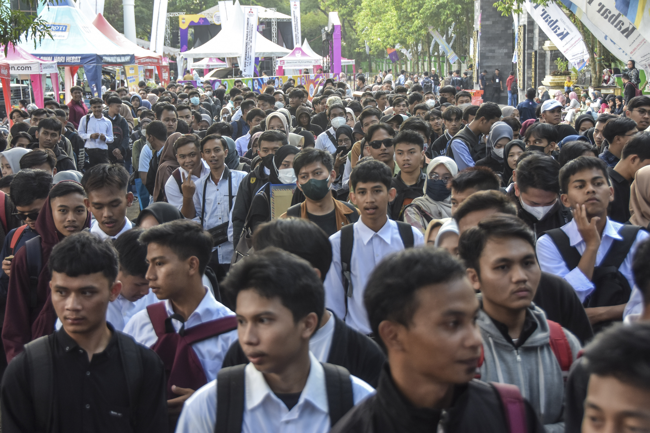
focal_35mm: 63
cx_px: 325
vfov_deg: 21.6
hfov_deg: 31.9
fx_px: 1137
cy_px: 216
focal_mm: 42
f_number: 4.5
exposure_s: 1/200
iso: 400
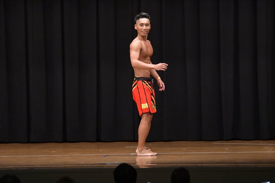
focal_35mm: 217
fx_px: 1657
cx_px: 138
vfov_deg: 6.3
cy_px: 92
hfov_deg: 9.5
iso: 6400
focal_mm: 145
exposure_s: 1/400
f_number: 5.6
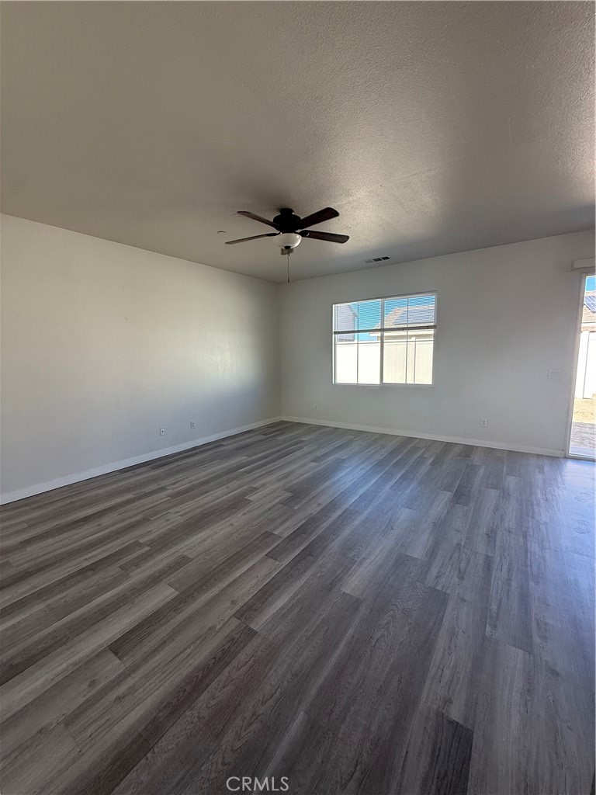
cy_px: 398
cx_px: 298
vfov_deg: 102.1
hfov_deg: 85.7
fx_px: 321
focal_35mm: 14
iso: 64
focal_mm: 2.22
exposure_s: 1/157
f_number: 2.2
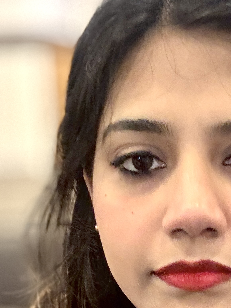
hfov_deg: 23.7
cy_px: 264
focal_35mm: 60
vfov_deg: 31.0
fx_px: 534
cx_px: 208
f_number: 1.9
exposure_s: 1/20
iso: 640
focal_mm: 2.69
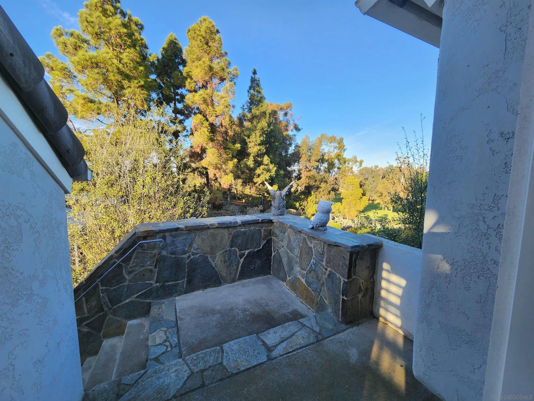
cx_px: 267
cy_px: 200
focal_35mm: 13
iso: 50
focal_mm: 2.2
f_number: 2.2
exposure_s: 1/403
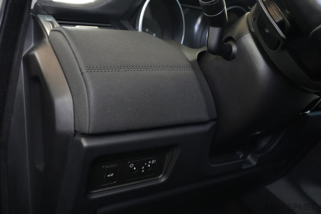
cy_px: 107
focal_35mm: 33
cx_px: 160
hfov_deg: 57.2
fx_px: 294
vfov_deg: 40.0
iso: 6400
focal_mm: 33
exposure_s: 1/200
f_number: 6.3
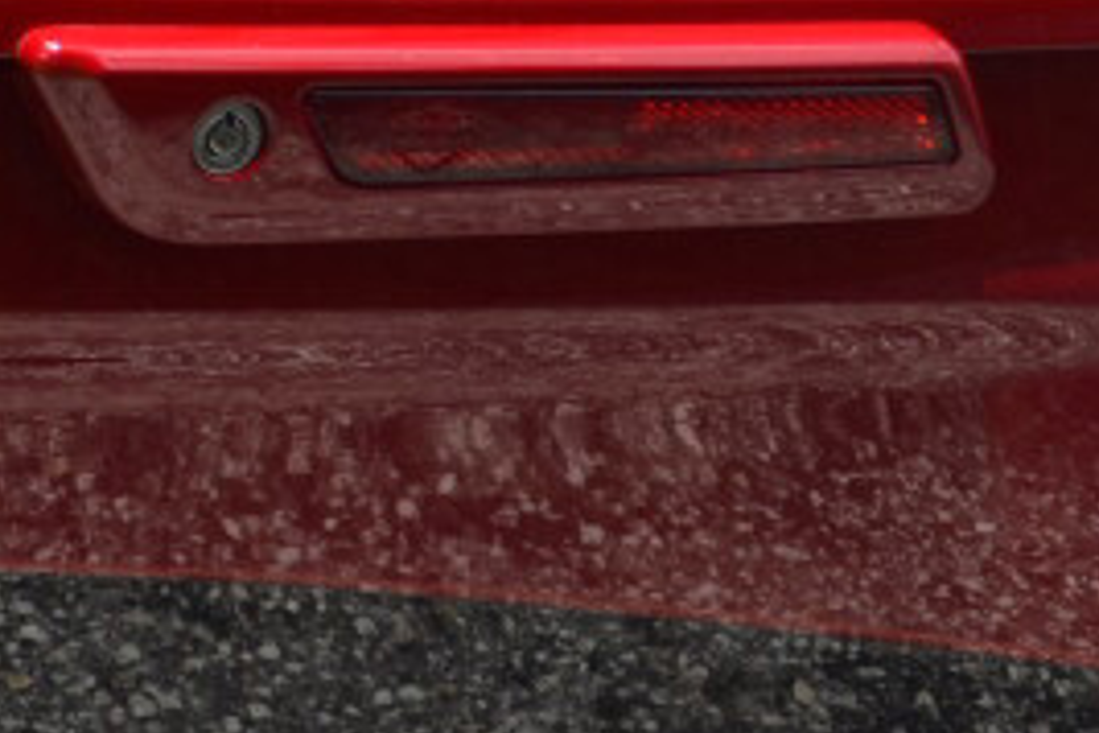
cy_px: 148
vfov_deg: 4.1
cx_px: -300
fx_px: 10287
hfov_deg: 6.1
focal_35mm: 337
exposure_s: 1/200
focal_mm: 50
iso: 100
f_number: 7.1
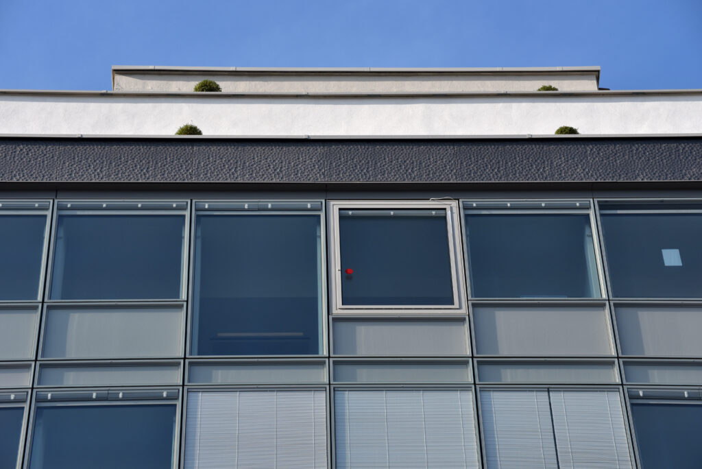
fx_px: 2263
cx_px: 351
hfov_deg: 17.6
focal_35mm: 116
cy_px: 234
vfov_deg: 11.8
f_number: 9
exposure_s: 1/640
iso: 400
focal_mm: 116
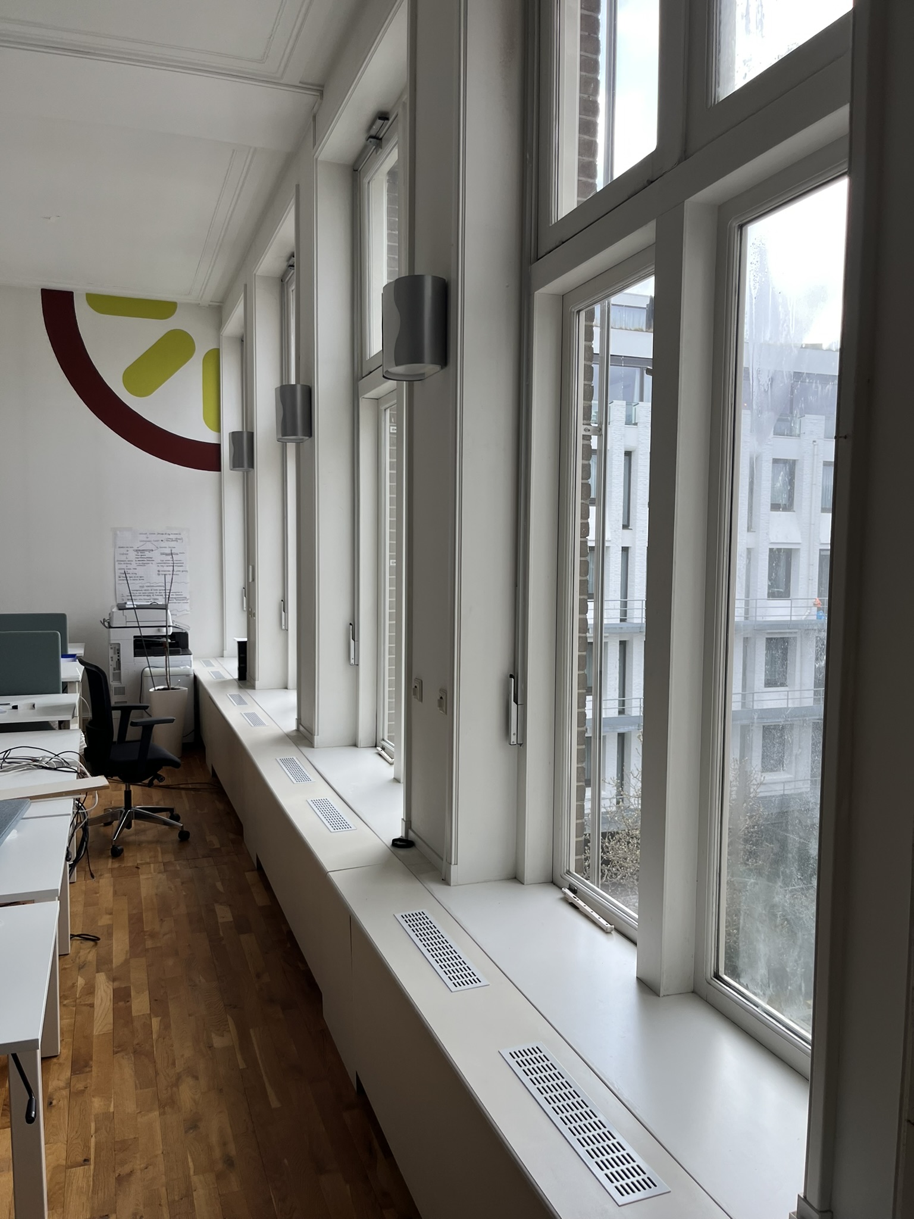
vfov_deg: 67.3
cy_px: 610
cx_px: 457
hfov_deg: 53.1
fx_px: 915
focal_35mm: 26
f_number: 1.6
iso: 40
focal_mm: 5.1
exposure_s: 1/266
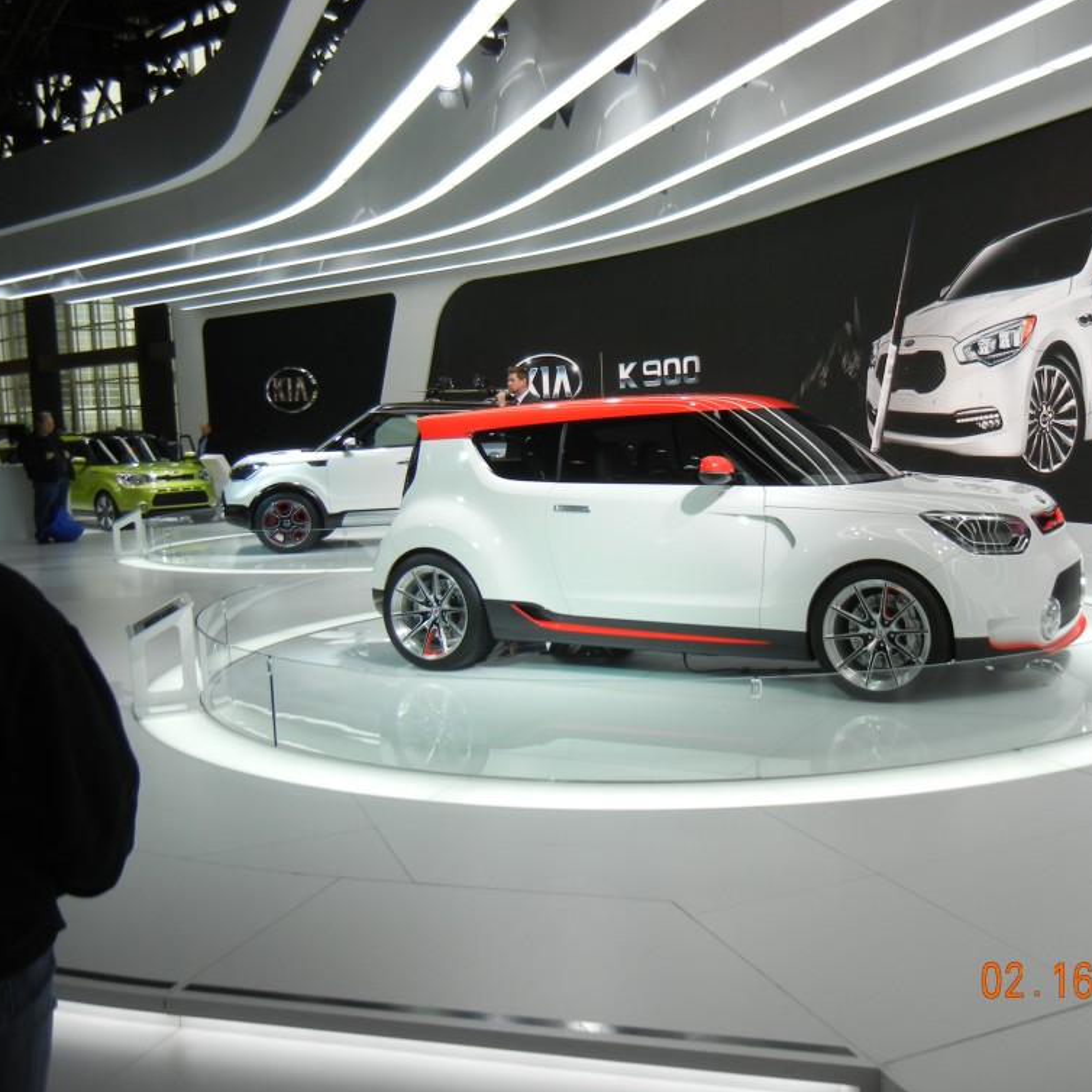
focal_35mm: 36
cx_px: 695
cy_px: 540
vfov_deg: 46.0
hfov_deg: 45.6
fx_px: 1285
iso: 160
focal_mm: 5.4
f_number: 3.5
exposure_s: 1/202
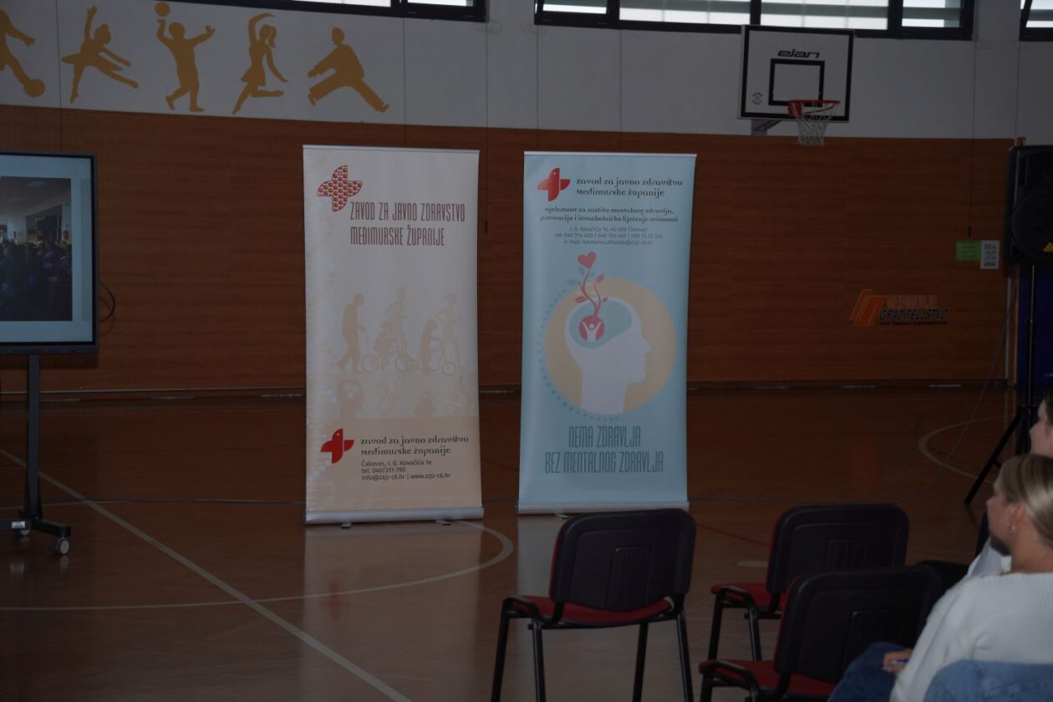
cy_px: 351
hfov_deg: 27.0
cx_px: 526
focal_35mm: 75
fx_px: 2194
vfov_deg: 18.2
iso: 100
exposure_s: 1/160
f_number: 3.2
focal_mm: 50
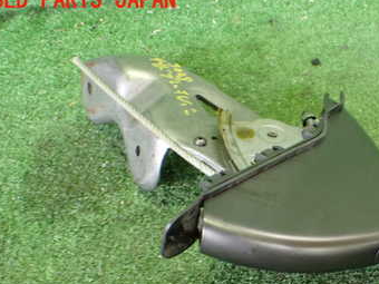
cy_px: 237
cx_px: 308
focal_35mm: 53
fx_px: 580
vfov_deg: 26.9
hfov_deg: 34.9
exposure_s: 1/40
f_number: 2.3
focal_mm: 5.4
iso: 800
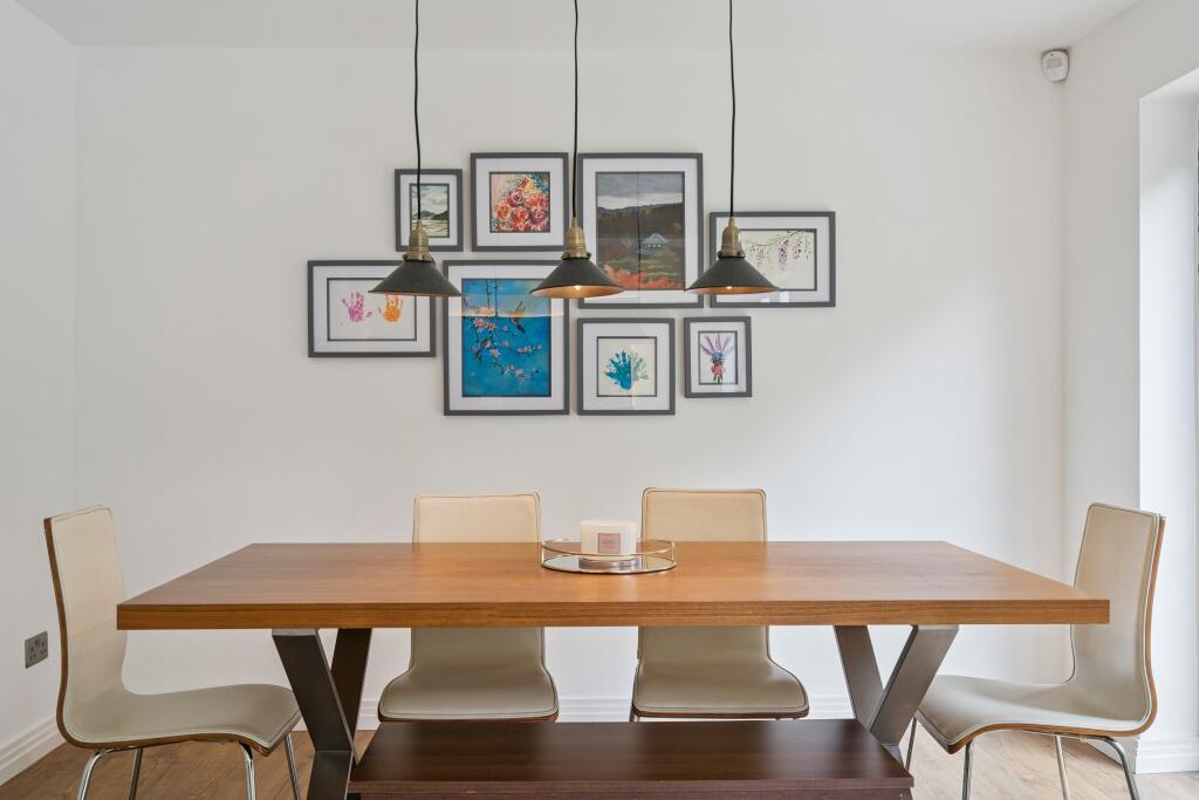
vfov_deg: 40.0
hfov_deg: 57.2
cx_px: 600
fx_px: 1099
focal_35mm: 33
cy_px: 400
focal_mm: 33
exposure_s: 1/10
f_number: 5.6
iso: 320
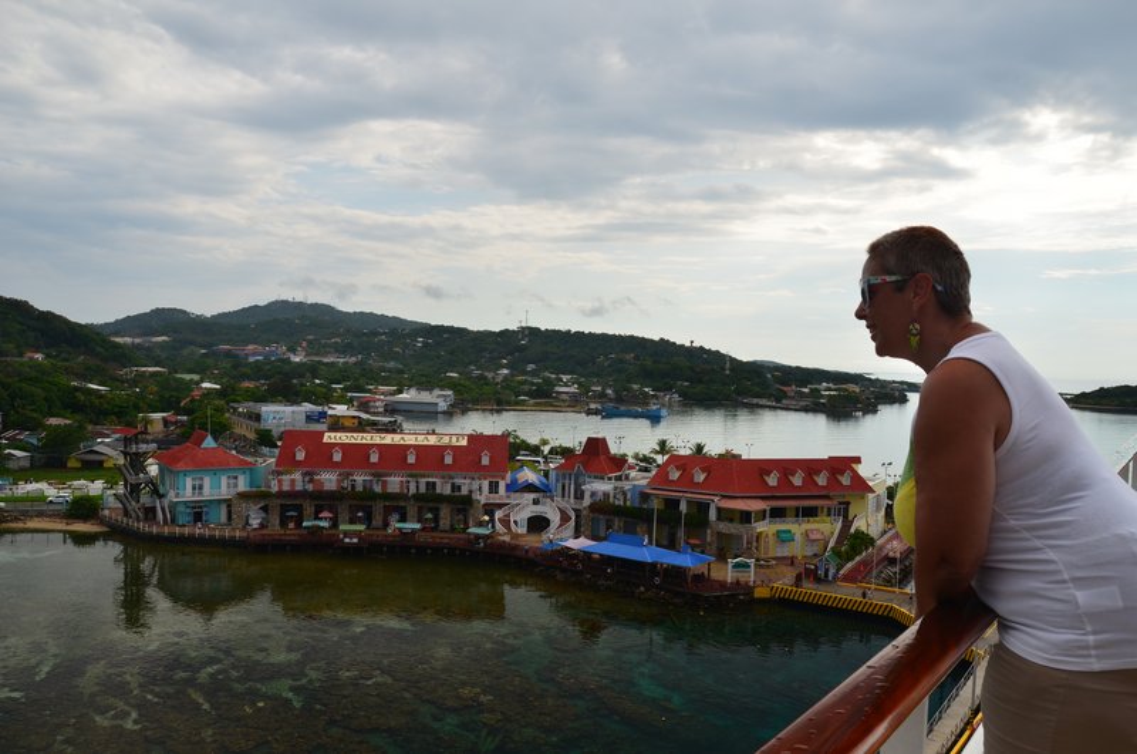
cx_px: 568
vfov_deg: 47.7
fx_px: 851
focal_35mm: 27
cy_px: 377
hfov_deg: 67.5
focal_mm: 18
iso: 250
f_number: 10
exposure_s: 1/250
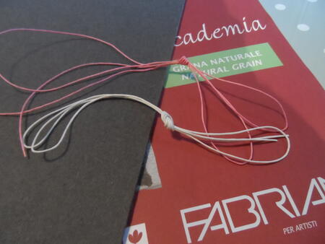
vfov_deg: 56.9
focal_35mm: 24
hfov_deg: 71.6
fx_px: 225
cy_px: 122
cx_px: 162
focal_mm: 4
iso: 800
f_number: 3.2
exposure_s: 1/30
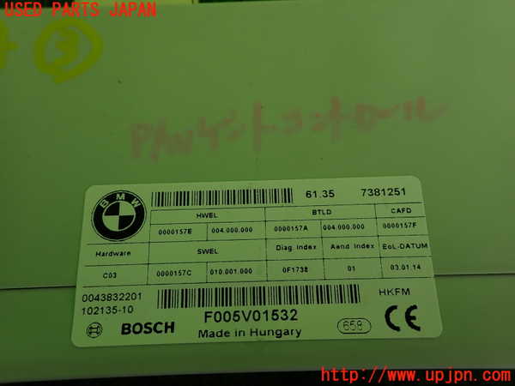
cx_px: 258
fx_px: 372
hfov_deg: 69.4
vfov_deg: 54.9
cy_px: 193
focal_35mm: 25
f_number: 2.8
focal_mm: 4.5
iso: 100
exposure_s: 1/320
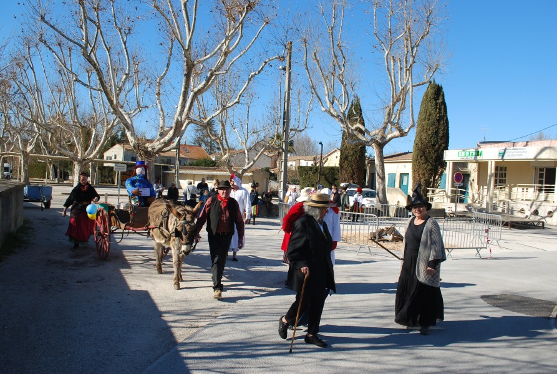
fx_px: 465
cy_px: 187
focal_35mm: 30
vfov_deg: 43.8
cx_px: 278
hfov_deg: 61.8
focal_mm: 20
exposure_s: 1/250
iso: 100
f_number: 8
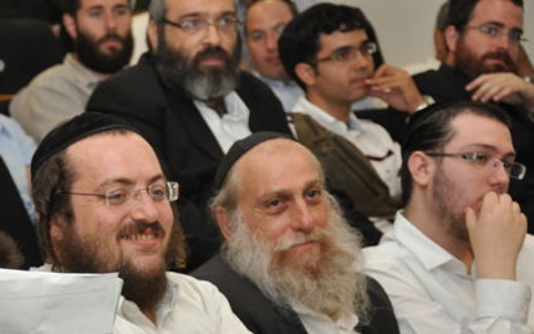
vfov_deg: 7.9
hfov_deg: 12.6
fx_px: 2401
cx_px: 65
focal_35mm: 165
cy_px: 325
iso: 800
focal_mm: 58
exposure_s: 1/60
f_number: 5
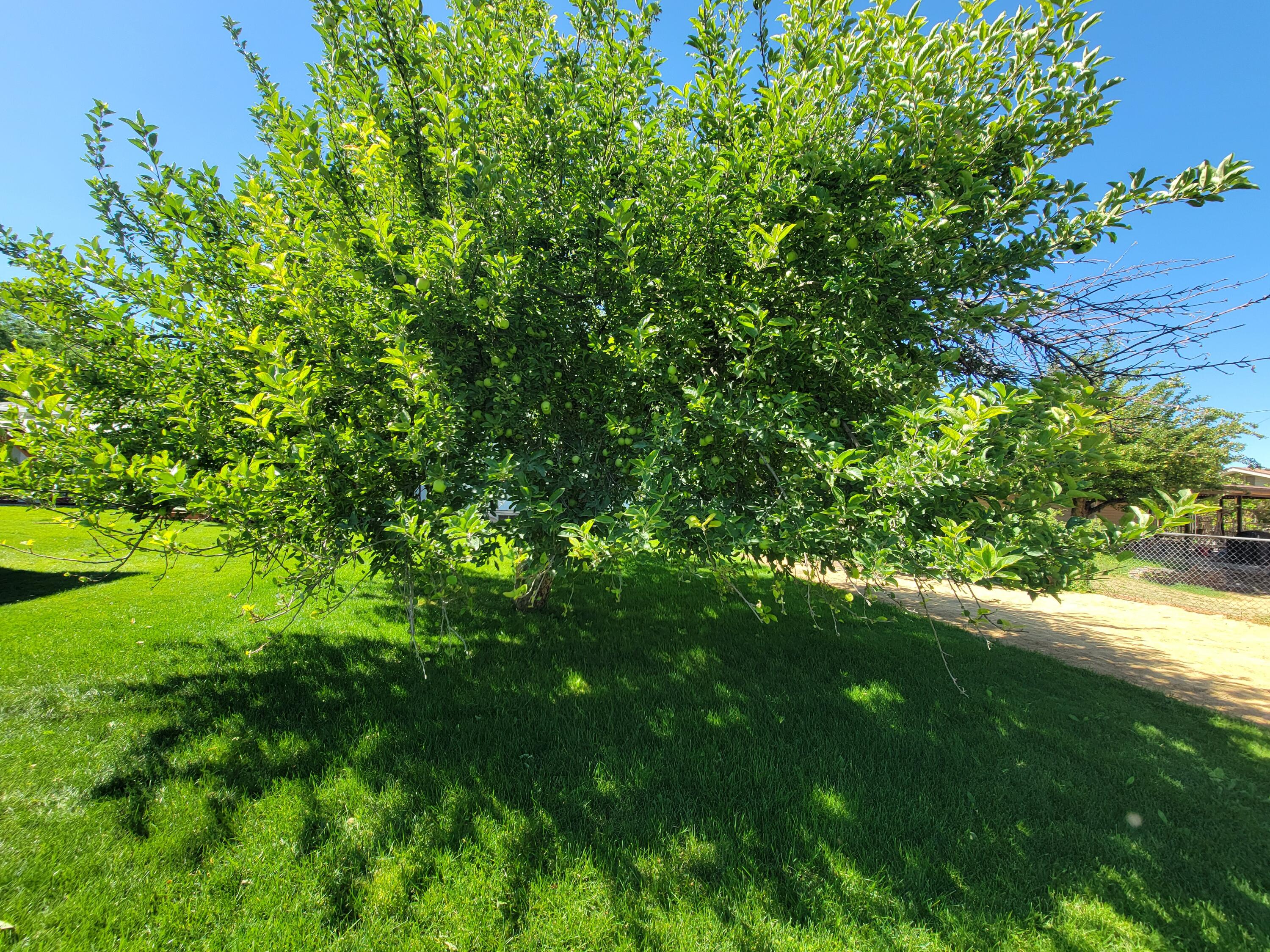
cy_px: 476
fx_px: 477
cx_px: 635
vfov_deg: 89.9
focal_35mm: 13
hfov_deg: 106.2
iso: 50
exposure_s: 1/538
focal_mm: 2.2
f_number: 2.2
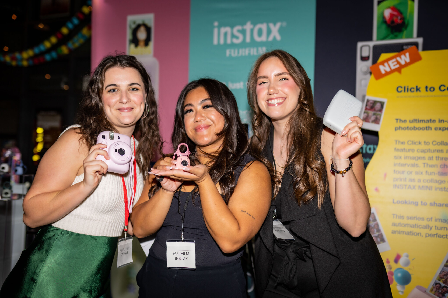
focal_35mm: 35
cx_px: 224
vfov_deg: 37.9
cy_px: 149
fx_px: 436
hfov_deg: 54.4
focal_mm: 35
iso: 200
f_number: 2.2
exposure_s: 1/200
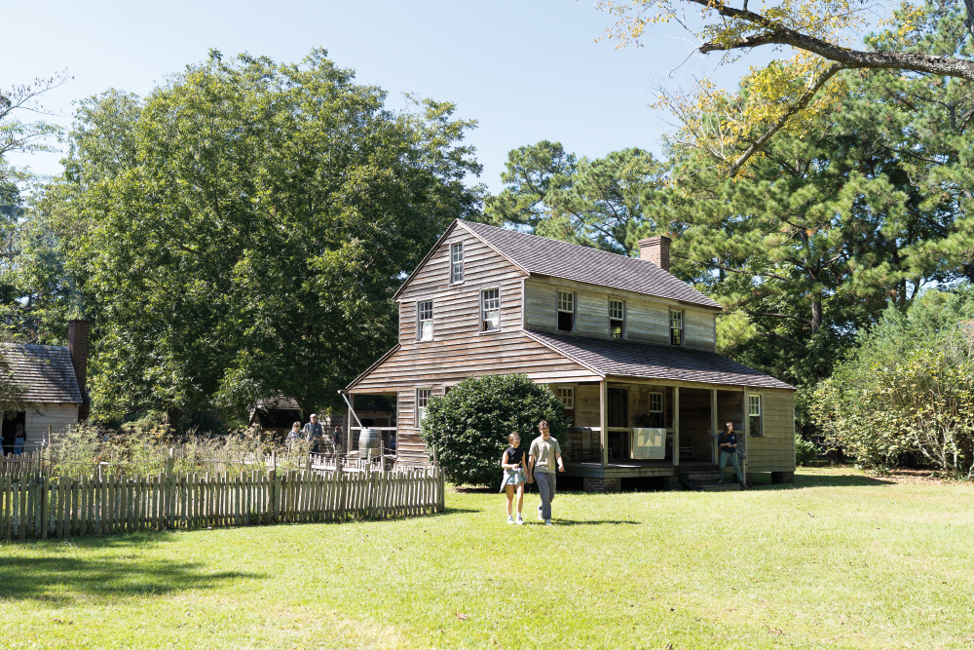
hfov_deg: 58.7
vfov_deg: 41.1
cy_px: 325
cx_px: 487
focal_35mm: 32
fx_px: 866
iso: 200
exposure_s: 1/1250
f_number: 2.8
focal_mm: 32
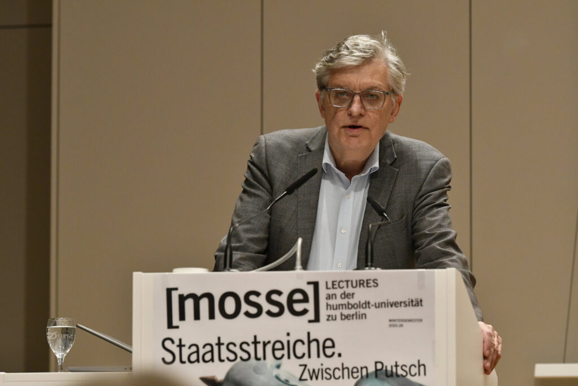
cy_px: 193
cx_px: 289
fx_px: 3372
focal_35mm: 210
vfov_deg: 6.5
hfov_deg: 9.8
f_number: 4
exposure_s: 1/320
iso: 3200
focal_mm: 140
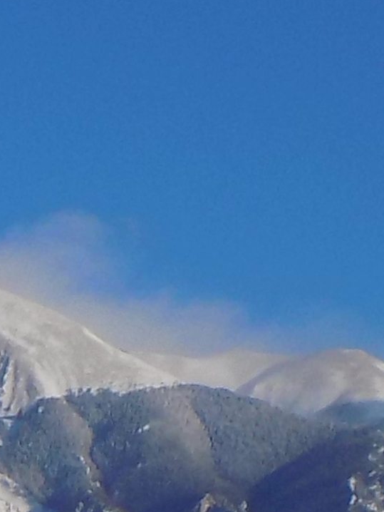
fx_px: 4878
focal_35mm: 330
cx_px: -564
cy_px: 946
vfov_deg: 5.9
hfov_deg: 4.4
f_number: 11.8
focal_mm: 8.1
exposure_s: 1/200
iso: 80
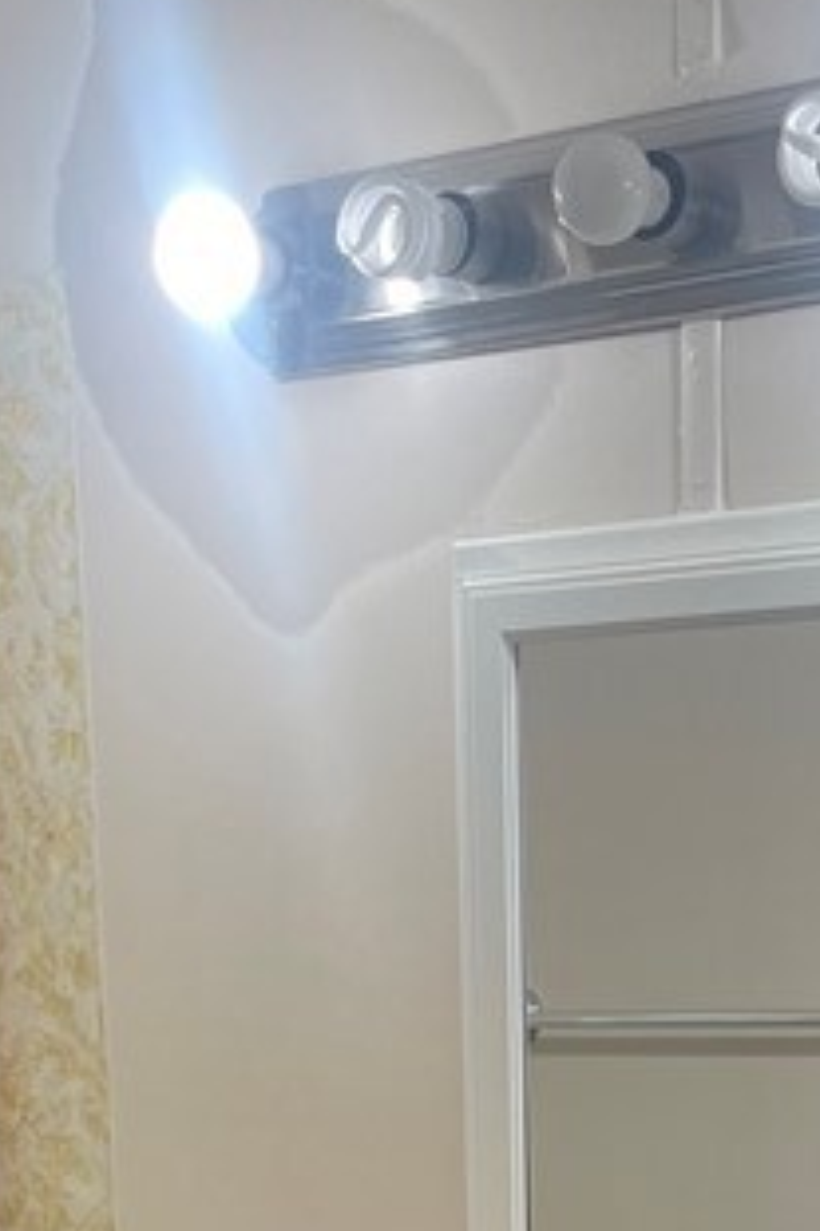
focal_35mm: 89
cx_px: 519
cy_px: 1587
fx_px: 3044
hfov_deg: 15.3
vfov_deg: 20.9
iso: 50
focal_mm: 4.2
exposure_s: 1/120
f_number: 1.6
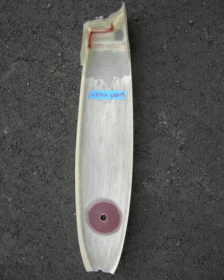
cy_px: 138
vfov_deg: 45.8
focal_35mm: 40
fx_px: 331
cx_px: 113
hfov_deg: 37.3
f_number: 2.8
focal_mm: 7.8
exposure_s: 1/41.8
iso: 64
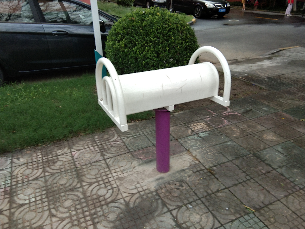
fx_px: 273
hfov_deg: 58.4
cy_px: 114
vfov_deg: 45.4
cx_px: 152
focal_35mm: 31
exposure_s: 1/50
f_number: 2.2
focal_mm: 3.69
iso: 80
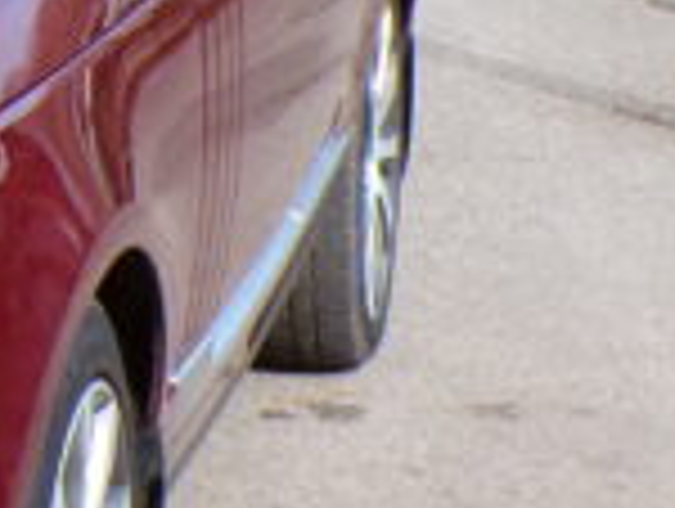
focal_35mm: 168
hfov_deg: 10.9
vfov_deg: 8.8
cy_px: 58
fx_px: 3281
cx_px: -598
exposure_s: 1/150
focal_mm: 7.6
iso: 100
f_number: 5.1
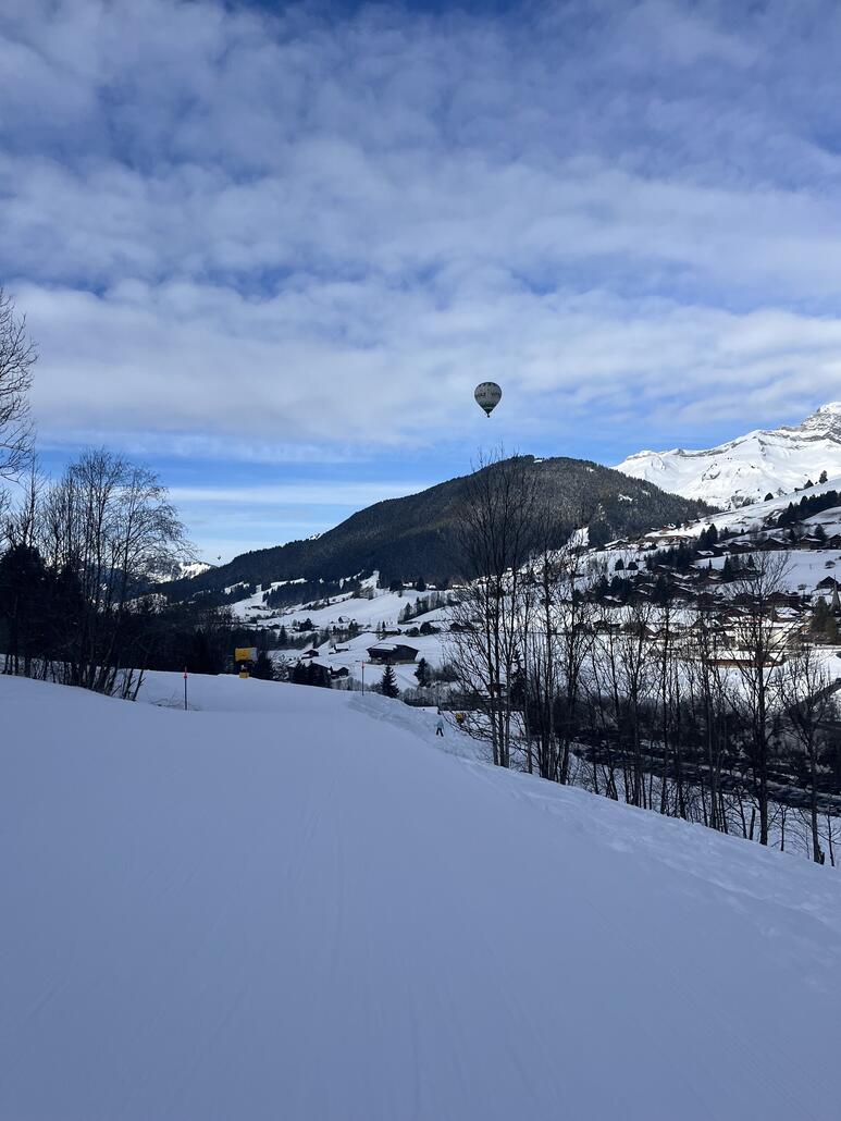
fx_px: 842
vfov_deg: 67.3
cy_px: 560
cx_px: 420
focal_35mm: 26
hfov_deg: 53.1
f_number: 1.6
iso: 50
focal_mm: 5.1
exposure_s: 1/4310
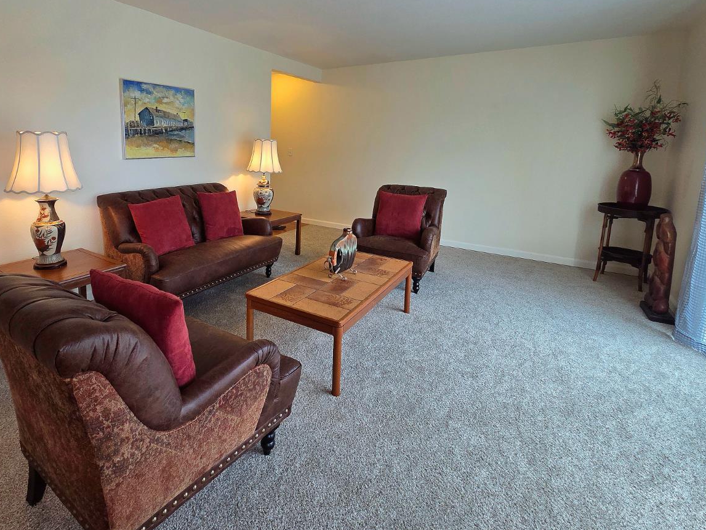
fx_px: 347
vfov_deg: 73.2
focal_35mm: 17
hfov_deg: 90.3
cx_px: 296
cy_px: 193
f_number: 2.2
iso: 250
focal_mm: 2.2
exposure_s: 1/120
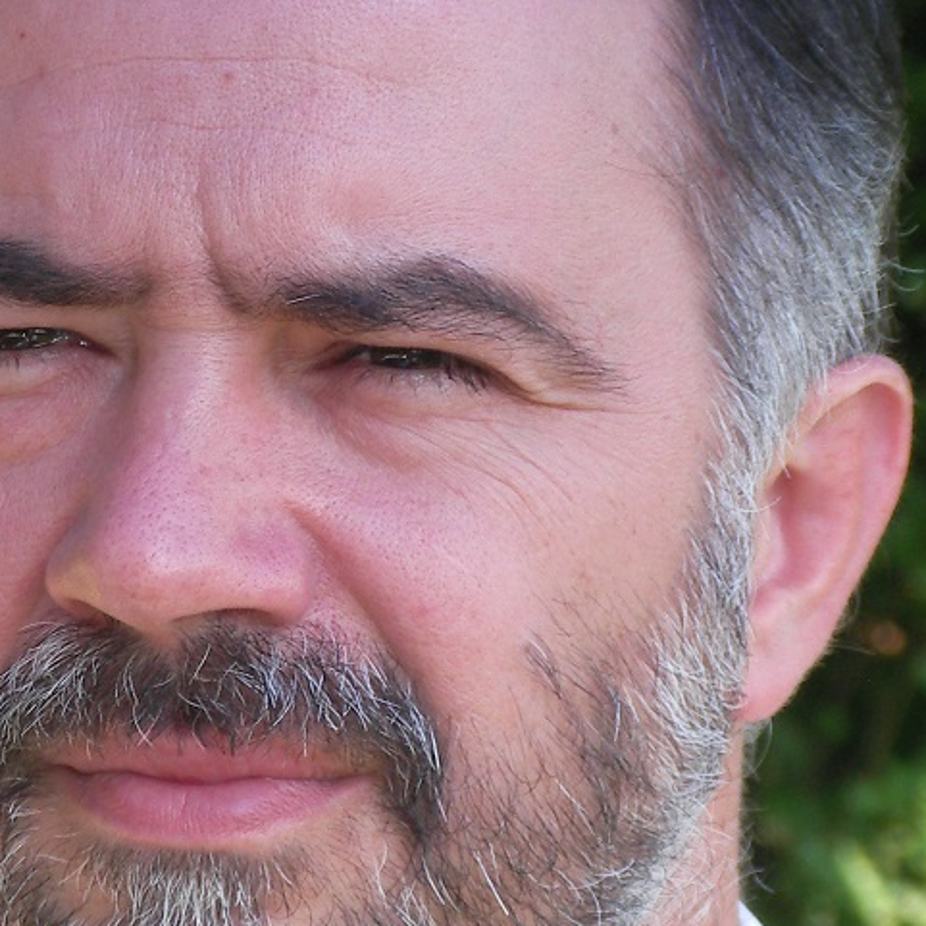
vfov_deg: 5.5
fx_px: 9715
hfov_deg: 5.5
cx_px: 289
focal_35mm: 321
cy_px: 400
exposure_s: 1/155
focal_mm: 25
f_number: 4.4
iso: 50
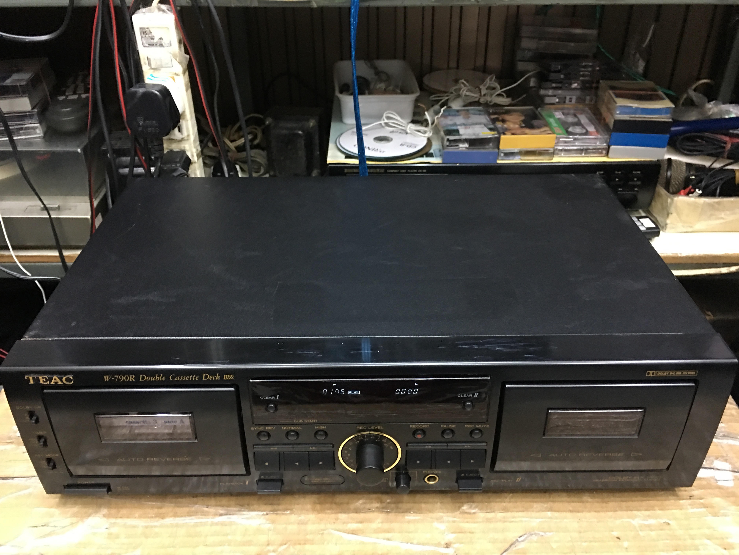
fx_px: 619
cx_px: 370
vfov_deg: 48.2
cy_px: 278
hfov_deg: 61.7
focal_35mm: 29
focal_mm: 4.15
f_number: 2.2
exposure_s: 1/8
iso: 125
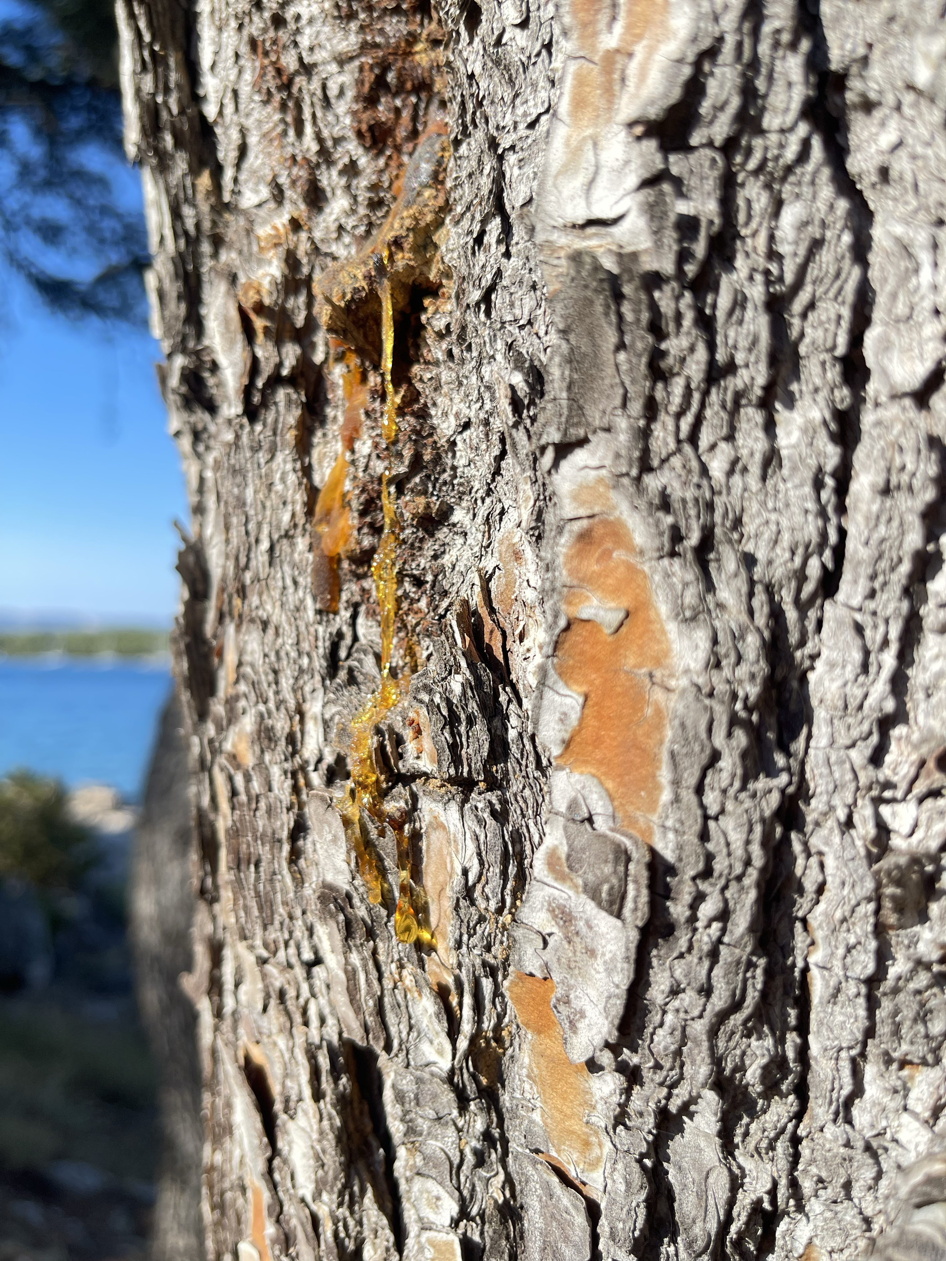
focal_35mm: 26
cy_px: 630
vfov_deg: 67.3
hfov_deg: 53.1
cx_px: 473
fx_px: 947
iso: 50
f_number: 1.6
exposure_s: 1/1667
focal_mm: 5.1
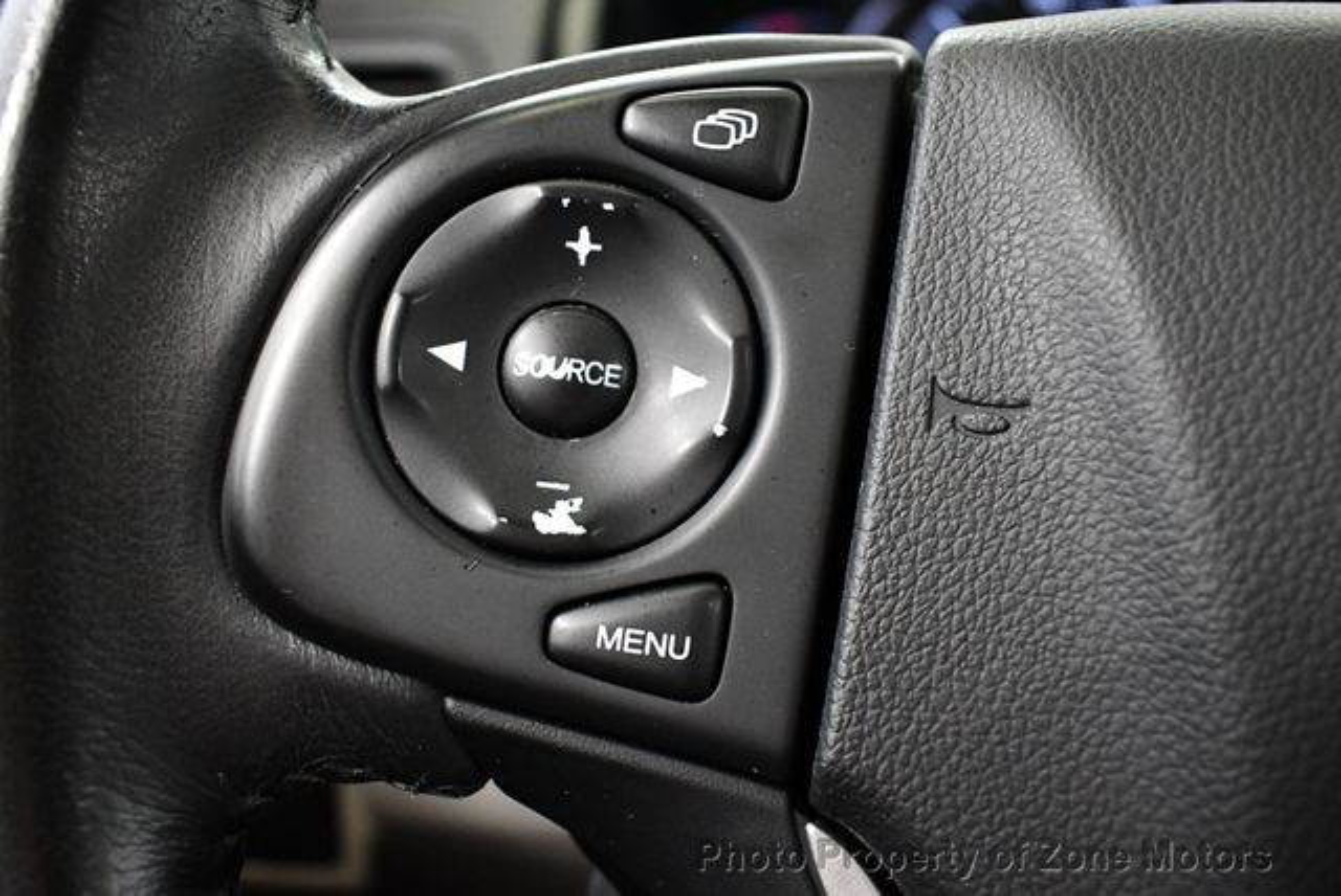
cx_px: 670
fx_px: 1342
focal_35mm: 36
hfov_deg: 53.1
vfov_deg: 36.9
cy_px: 448
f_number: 3.5
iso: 3200
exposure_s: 1/80
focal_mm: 18
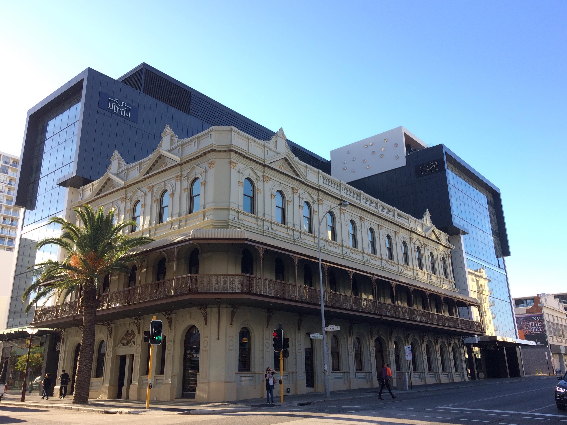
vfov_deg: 46.8
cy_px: 209
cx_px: 287
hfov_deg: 60.0
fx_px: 491
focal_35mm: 30
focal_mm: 4.15
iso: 32
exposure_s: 1/394
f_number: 2.2
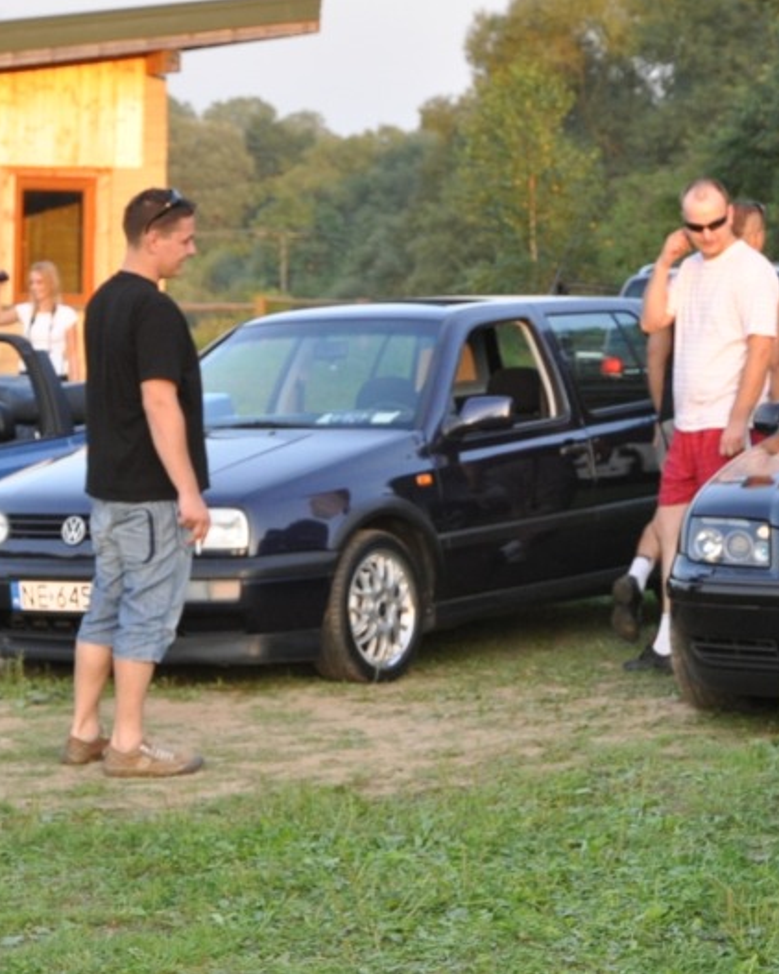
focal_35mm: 81
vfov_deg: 23.6
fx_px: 2336
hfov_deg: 18.7
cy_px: 486
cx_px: 644
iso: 800
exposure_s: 1/200
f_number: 5.6
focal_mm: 38
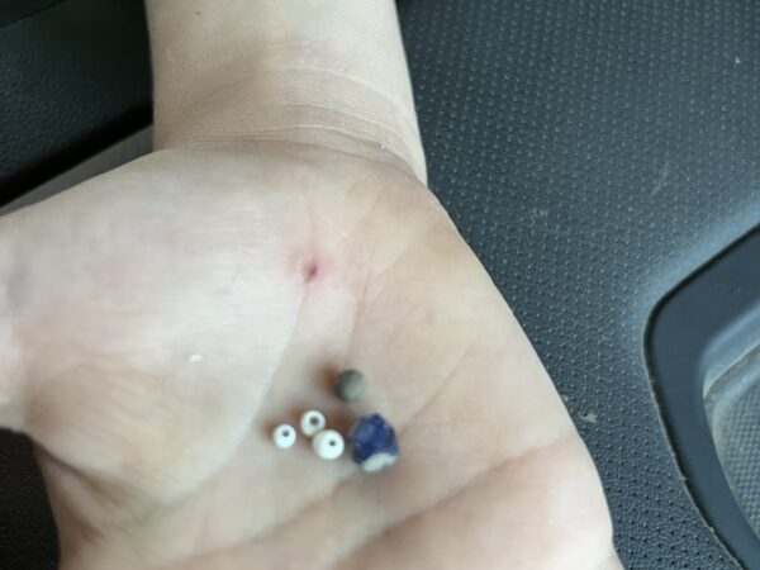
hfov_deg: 67.3
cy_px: 285
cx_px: 380
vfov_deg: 53.1
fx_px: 571
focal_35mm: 26
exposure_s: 1/95
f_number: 1.6
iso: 125
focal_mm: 5.1
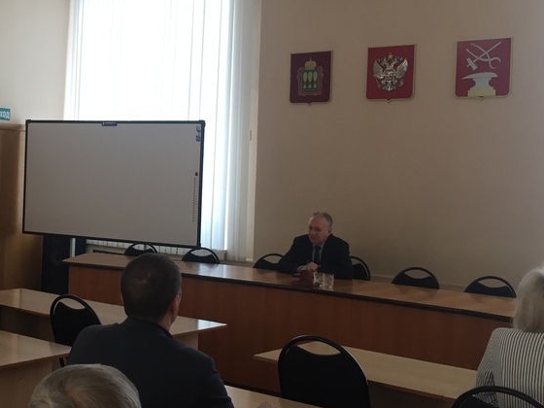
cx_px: 95
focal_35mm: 53
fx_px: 833
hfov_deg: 34.8
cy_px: 168
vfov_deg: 27.5
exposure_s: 1/33
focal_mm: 4.15
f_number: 2.2
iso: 32
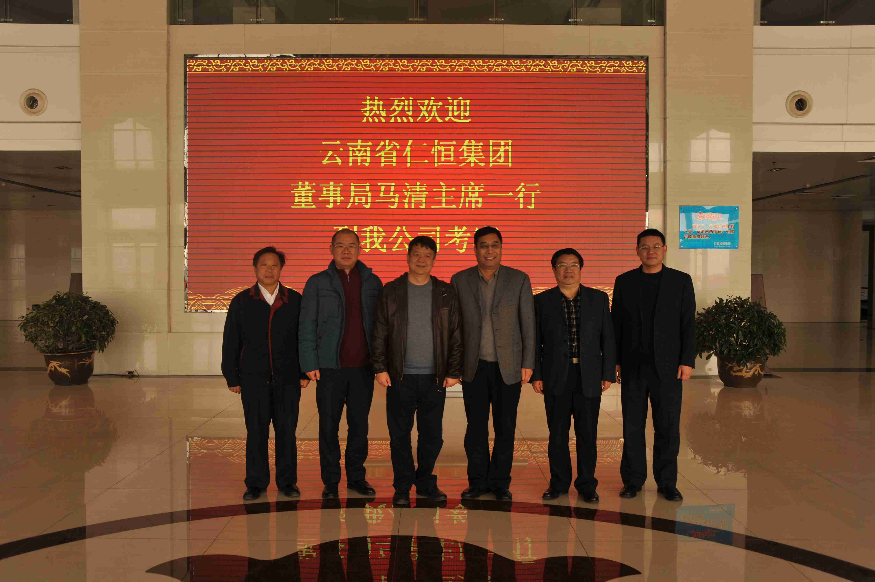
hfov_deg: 58.7
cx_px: 438
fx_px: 777
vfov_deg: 41.1
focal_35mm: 32
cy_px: 291
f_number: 7.1
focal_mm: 32
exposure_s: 1/200
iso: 500
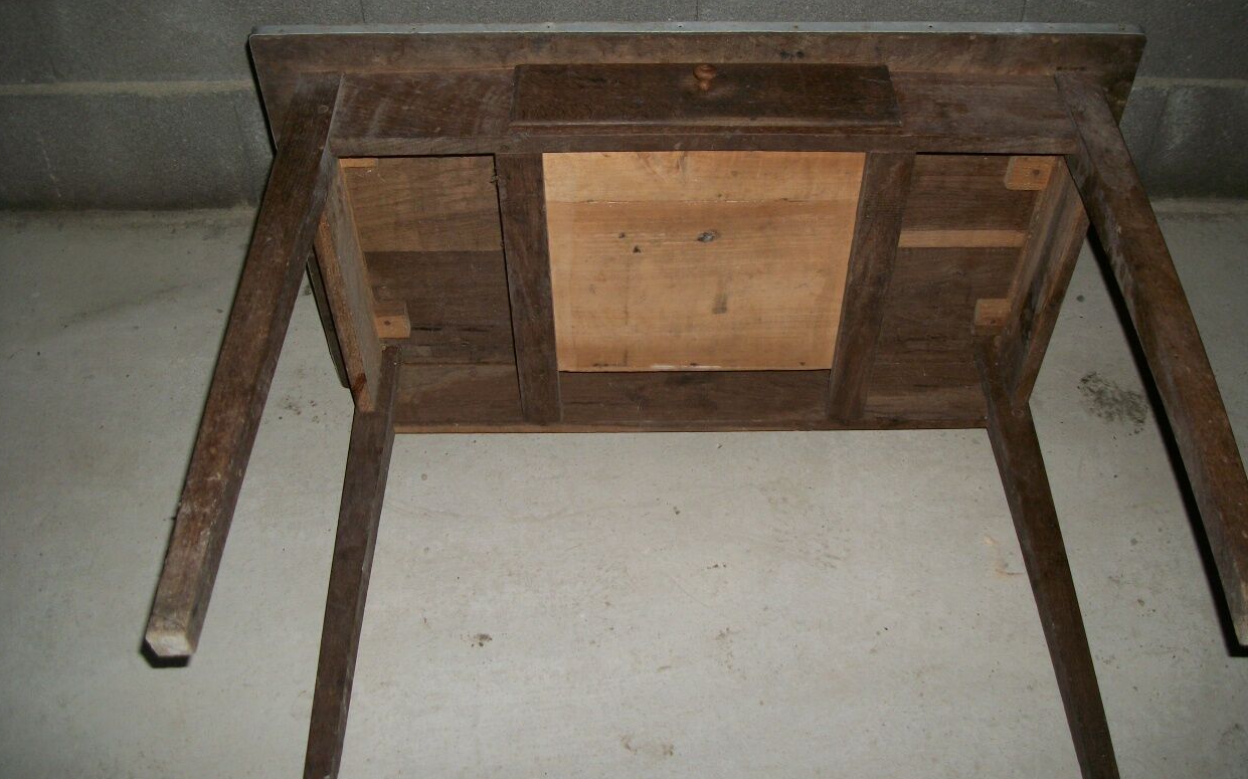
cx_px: 637
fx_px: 1190
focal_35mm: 35
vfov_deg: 36.2
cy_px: 368
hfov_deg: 55.3
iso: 80
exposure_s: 1/30
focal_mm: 5.7
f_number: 2.9
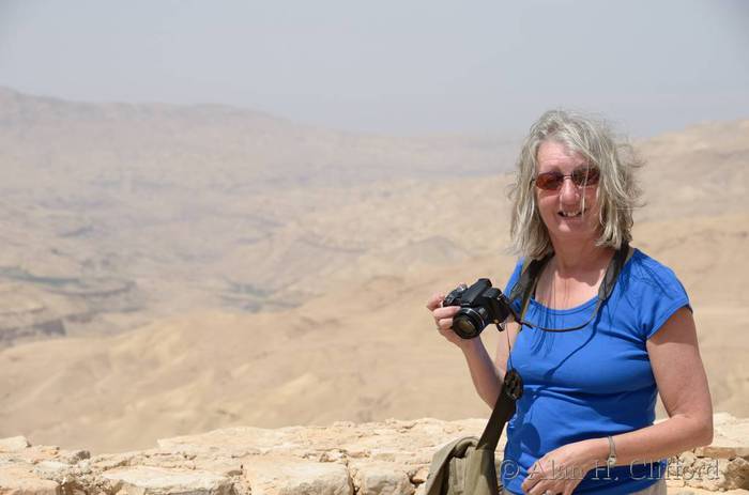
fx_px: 1930
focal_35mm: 93
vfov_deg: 14.6
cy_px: 248
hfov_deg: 22.0
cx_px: 374
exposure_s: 1/640
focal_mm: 62
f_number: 6.3
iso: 100
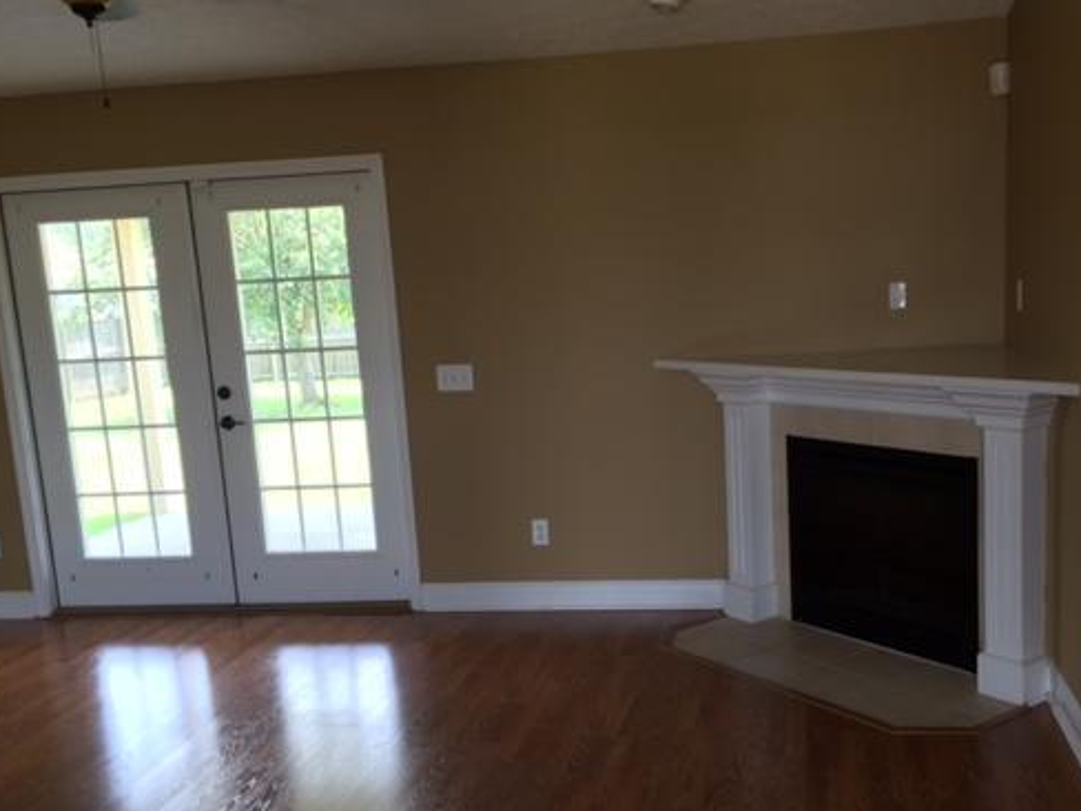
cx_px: 642
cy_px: 479
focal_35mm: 38
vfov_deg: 37.6
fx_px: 1187
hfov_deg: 48.7
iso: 32
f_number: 2.2
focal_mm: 4.15
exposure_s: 1/40
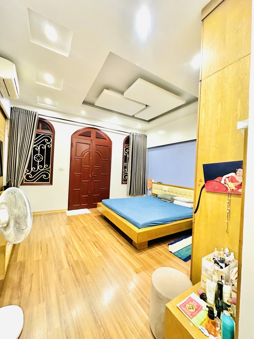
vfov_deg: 102.1
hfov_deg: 85.7
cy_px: 170
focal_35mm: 14
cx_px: 127
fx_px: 137
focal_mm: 2.22
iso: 500
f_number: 2.2
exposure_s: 1/50
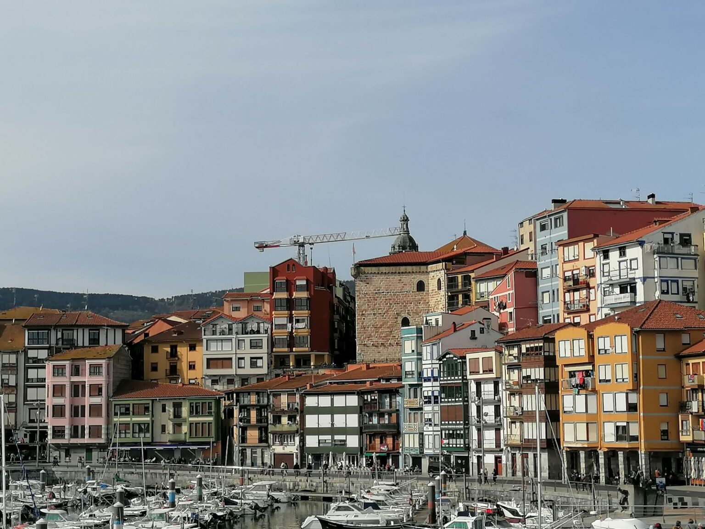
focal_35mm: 66
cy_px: 264
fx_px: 1344
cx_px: 352
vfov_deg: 22.3
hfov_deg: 29.4
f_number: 1.8
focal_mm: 4.75
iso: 50
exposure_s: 1/2364
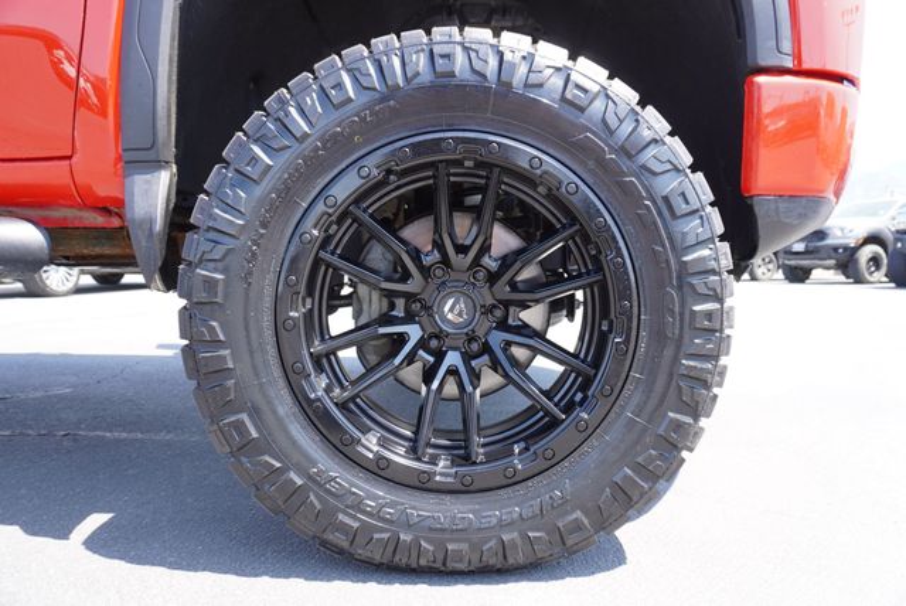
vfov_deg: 53.2
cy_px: 303
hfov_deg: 73.7
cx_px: 453
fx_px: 605
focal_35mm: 24
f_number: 4.5
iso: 100
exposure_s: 1/80
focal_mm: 16
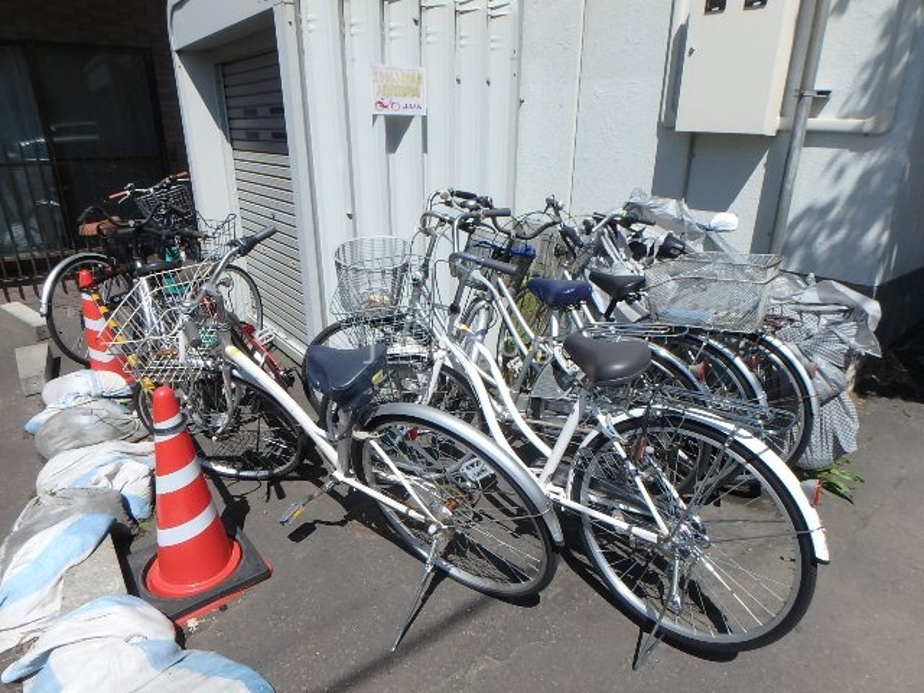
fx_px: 561
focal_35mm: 21
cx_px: 462
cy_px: 346
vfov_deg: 63.4
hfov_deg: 79.0
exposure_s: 1/640
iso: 125
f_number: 6
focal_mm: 3.7
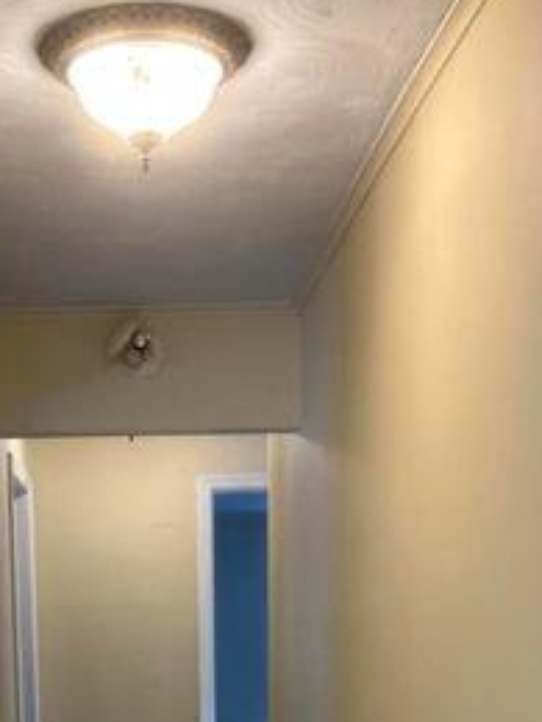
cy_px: 828
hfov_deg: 22.8
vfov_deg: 27.3
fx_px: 1336
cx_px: 150
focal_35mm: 64
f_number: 1.5
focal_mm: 5.7
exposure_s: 1/120
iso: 50
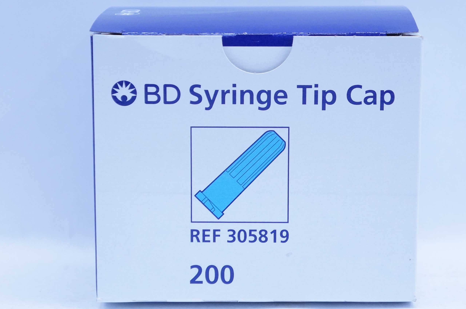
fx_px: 1448
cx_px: 257
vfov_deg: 12.2
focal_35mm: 112
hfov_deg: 18.3
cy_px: 153
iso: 800
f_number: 4.5
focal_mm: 39
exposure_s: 1/250
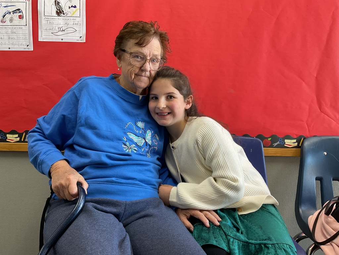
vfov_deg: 48.2
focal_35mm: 29
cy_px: 128
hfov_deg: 61.7
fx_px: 284
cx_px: 170
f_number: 1.8
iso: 80
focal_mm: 3
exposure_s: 1/60
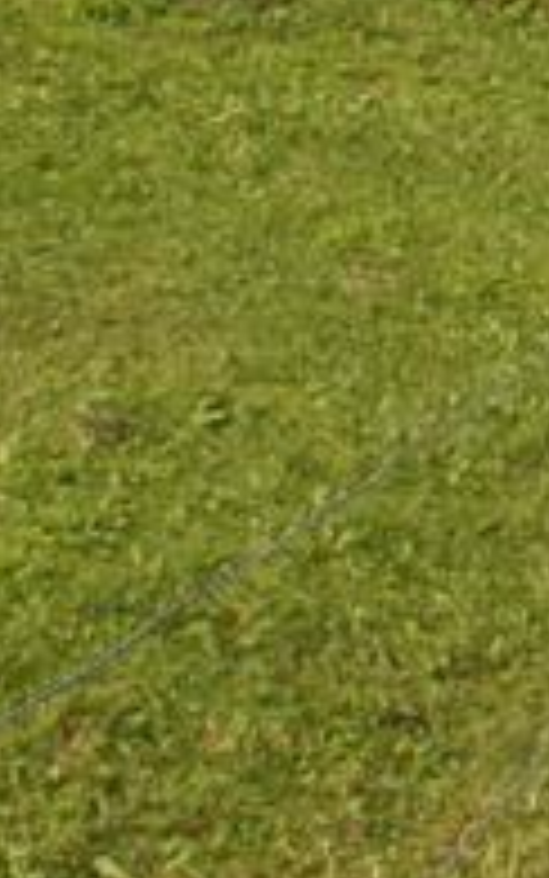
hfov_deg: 9.5
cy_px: -117
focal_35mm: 122
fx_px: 2918
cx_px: 1354
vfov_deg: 16.5
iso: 50
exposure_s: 1/100
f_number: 8
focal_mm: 5.86
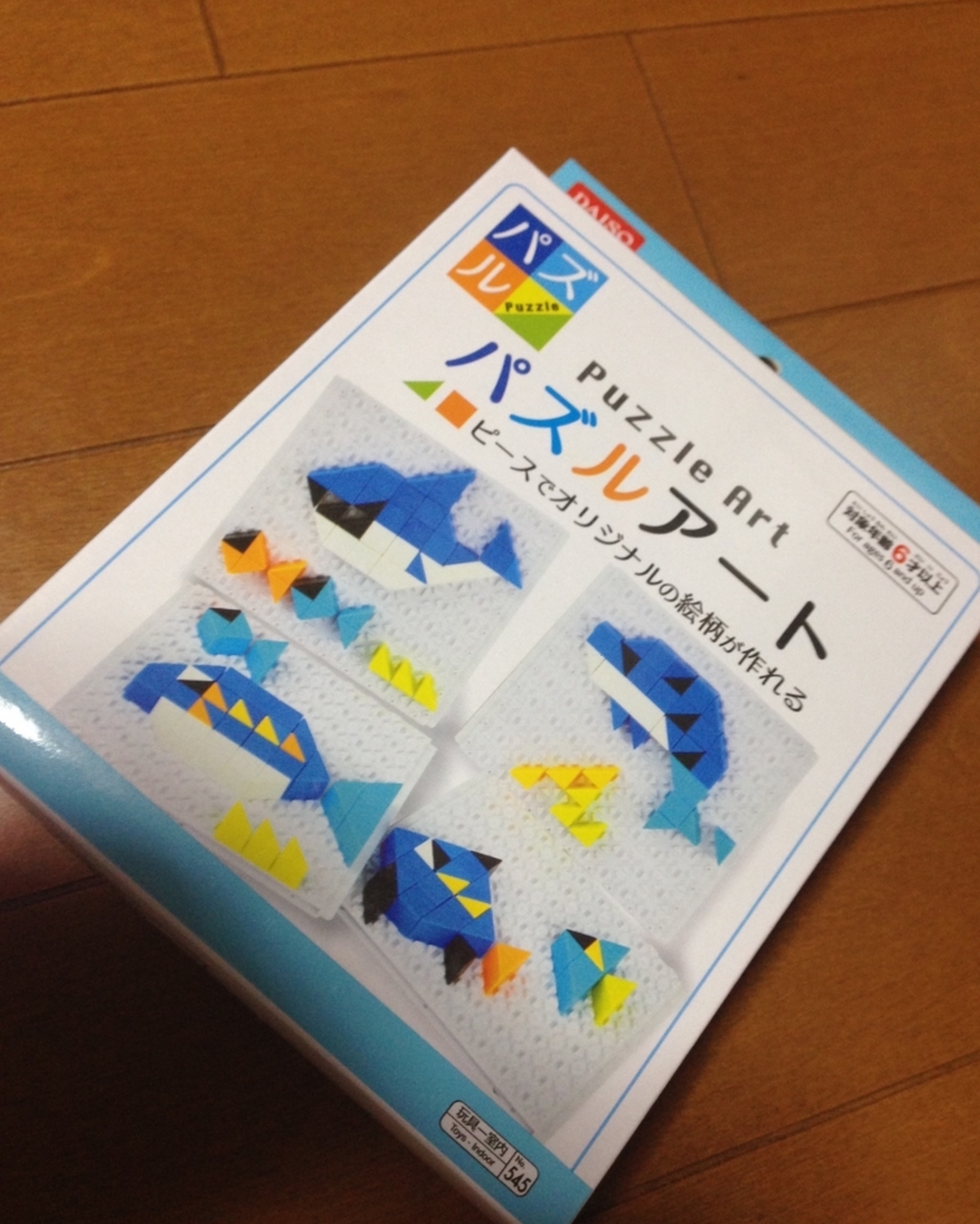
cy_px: 644
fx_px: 1269
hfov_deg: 42.2
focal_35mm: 35
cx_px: 496
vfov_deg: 51.5
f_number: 2.4
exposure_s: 1/20
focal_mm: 4.12
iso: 125
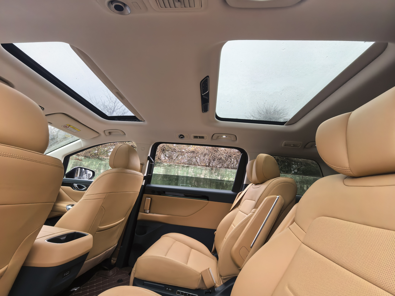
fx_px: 148
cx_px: 198
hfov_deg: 106.2
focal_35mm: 13
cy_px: 148
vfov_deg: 89.9
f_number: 2.2
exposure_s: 1/100
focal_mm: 1.95
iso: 100
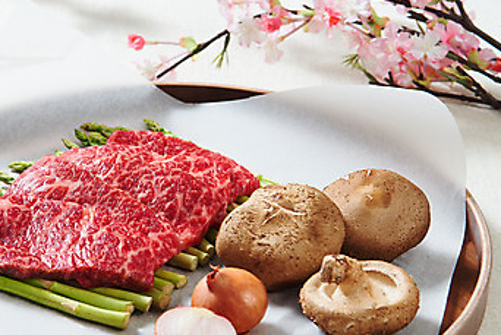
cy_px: 215
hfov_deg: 20.7
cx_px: 172
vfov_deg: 14.0
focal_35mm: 98
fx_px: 1366
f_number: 9
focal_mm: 56
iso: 100
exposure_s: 1/125
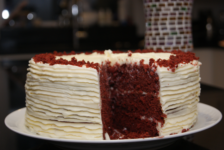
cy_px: 75
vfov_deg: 18.2
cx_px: 112
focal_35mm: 75
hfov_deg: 27.0
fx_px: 467
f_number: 5.6
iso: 400
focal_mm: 50
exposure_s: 1/80
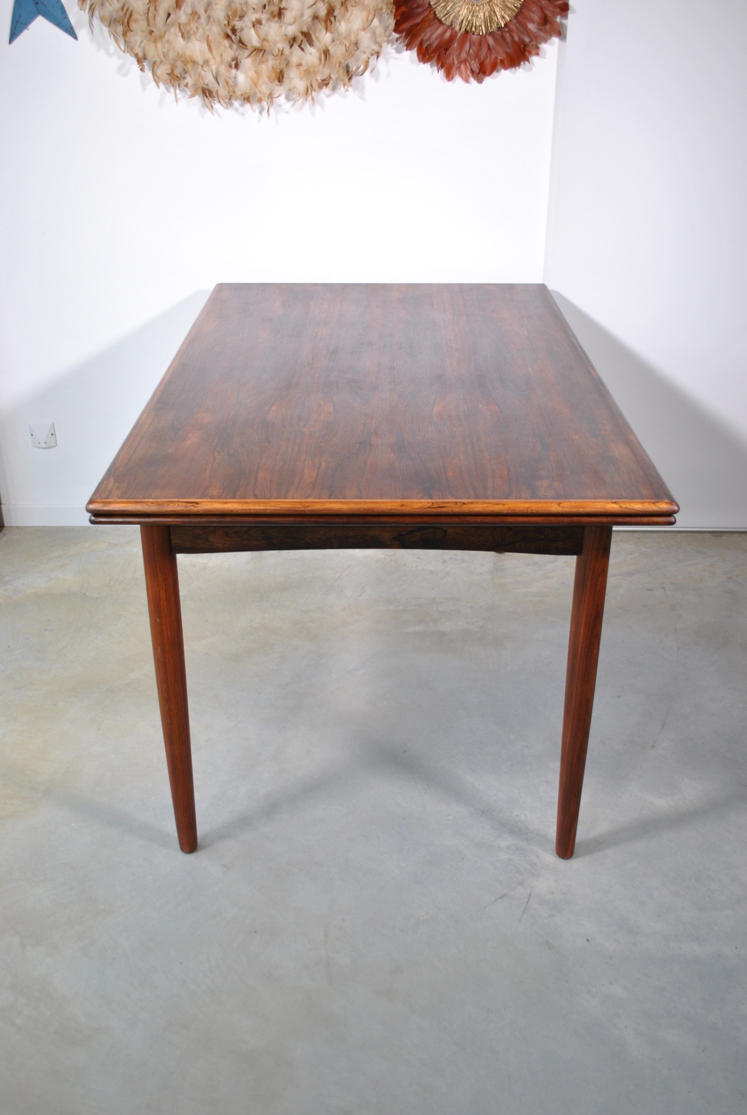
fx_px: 1024
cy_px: 558
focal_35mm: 33
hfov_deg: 40.1
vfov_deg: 57.2
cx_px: 374
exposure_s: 1/20
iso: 200
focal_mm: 22
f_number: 4
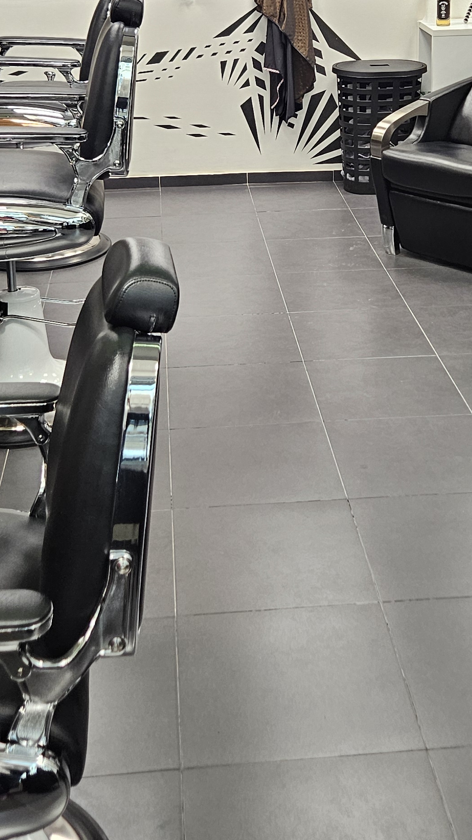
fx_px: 1201
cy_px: 175
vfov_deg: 37.2
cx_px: 251
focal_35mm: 54
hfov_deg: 22.2
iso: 200
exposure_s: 1/100
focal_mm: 5.4
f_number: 1.8
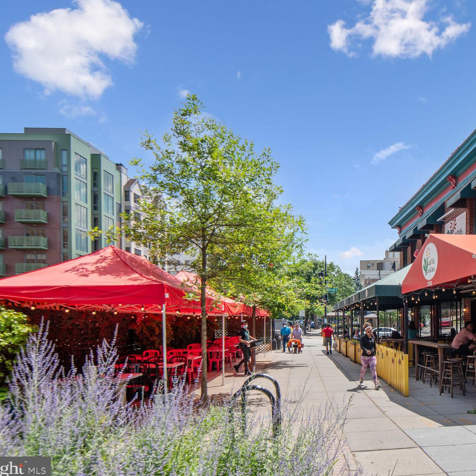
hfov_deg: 58.8
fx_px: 404
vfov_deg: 60.9
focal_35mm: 26
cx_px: 336
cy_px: 240
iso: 200
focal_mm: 20
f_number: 8
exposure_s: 1/400
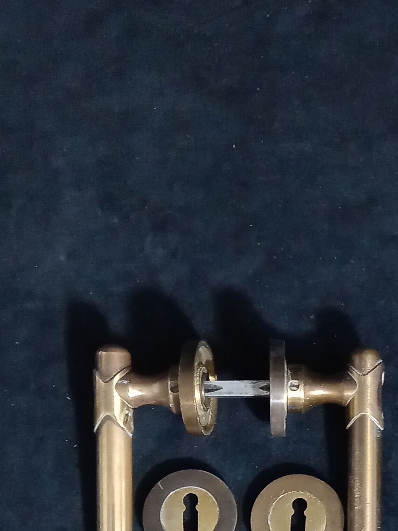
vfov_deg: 28.0
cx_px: 391
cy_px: 508
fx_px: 1012
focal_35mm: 66
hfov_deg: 21.5
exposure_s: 1/50
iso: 800
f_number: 2
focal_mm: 4.6
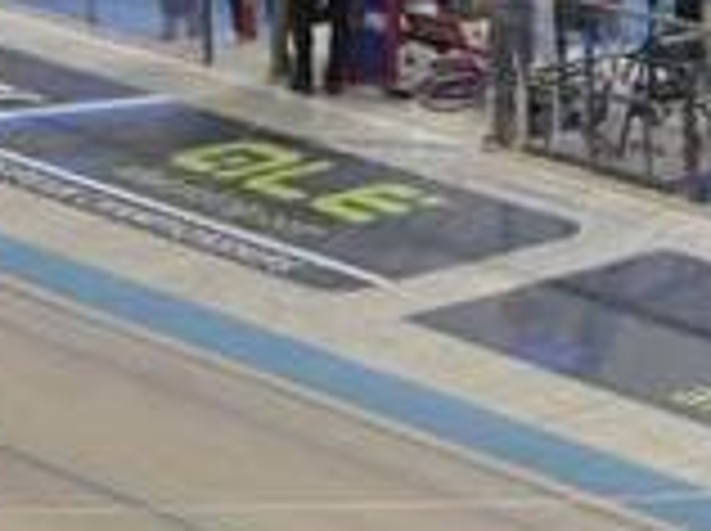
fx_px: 4040
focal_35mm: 197
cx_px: 1233
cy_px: -272
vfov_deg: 7.4
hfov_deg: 9.6
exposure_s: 1/160
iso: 800
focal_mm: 28
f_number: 6.3
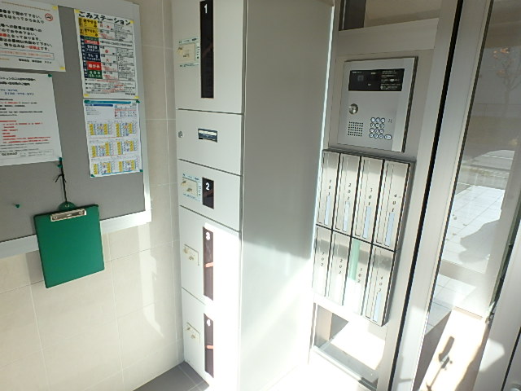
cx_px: 260
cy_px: 196
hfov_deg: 79.0
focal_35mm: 21
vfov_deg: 63.4
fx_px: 316
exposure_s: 1/160
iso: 125
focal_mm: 3.7
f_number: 3.5
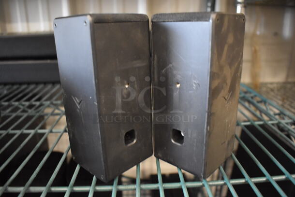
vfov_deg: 48.0
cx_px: 148
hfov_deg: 67.3
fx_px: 221
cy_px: 98
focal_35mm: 27
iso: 3200
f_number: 4
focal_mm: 18
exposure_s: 1/60
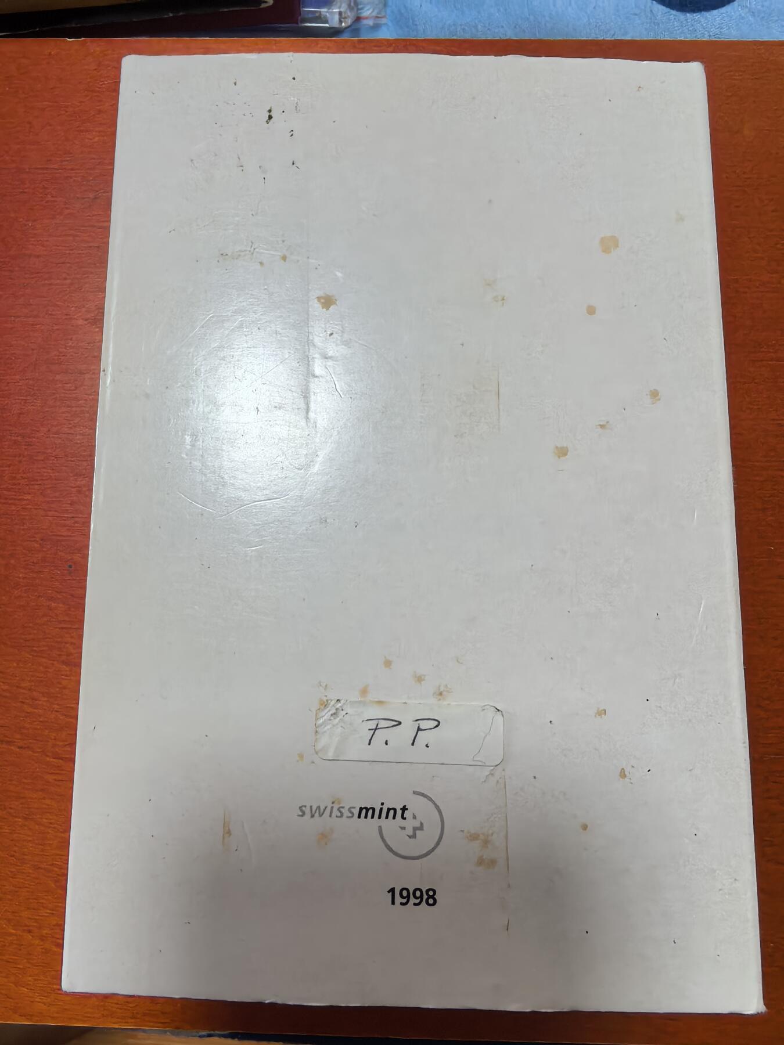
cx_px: 392
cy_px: 522
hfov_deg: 56.8
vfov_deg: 71.6
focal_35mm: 24
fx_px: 725
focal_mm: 1.68
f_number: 2.2
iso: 250
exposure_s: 1/33.3
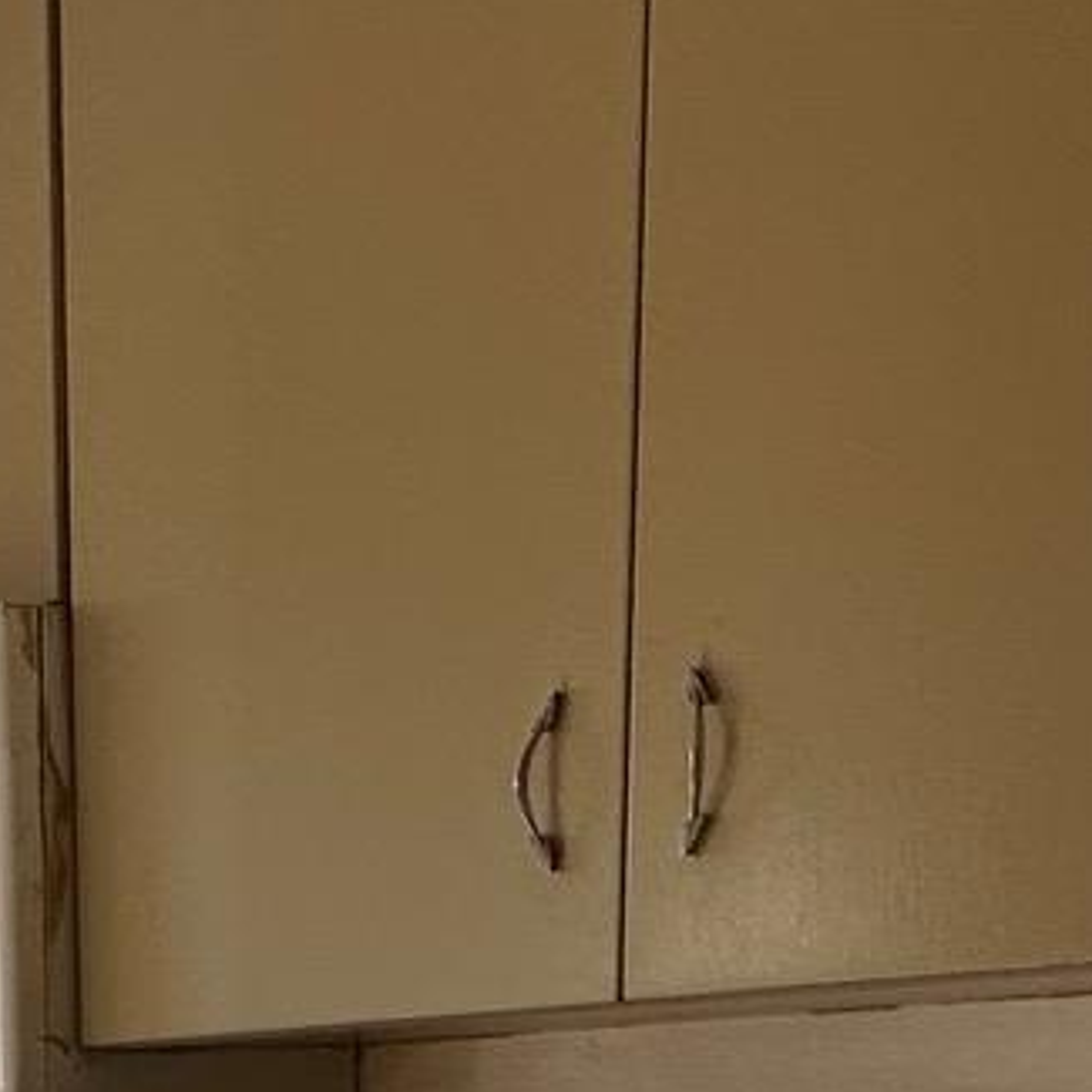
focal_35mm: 78
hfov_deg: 20.6
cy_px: 1808
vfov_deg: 18.6
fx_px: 2784
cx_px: -259
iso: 50
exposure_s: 1/99
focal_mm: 2.22
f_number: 2.2
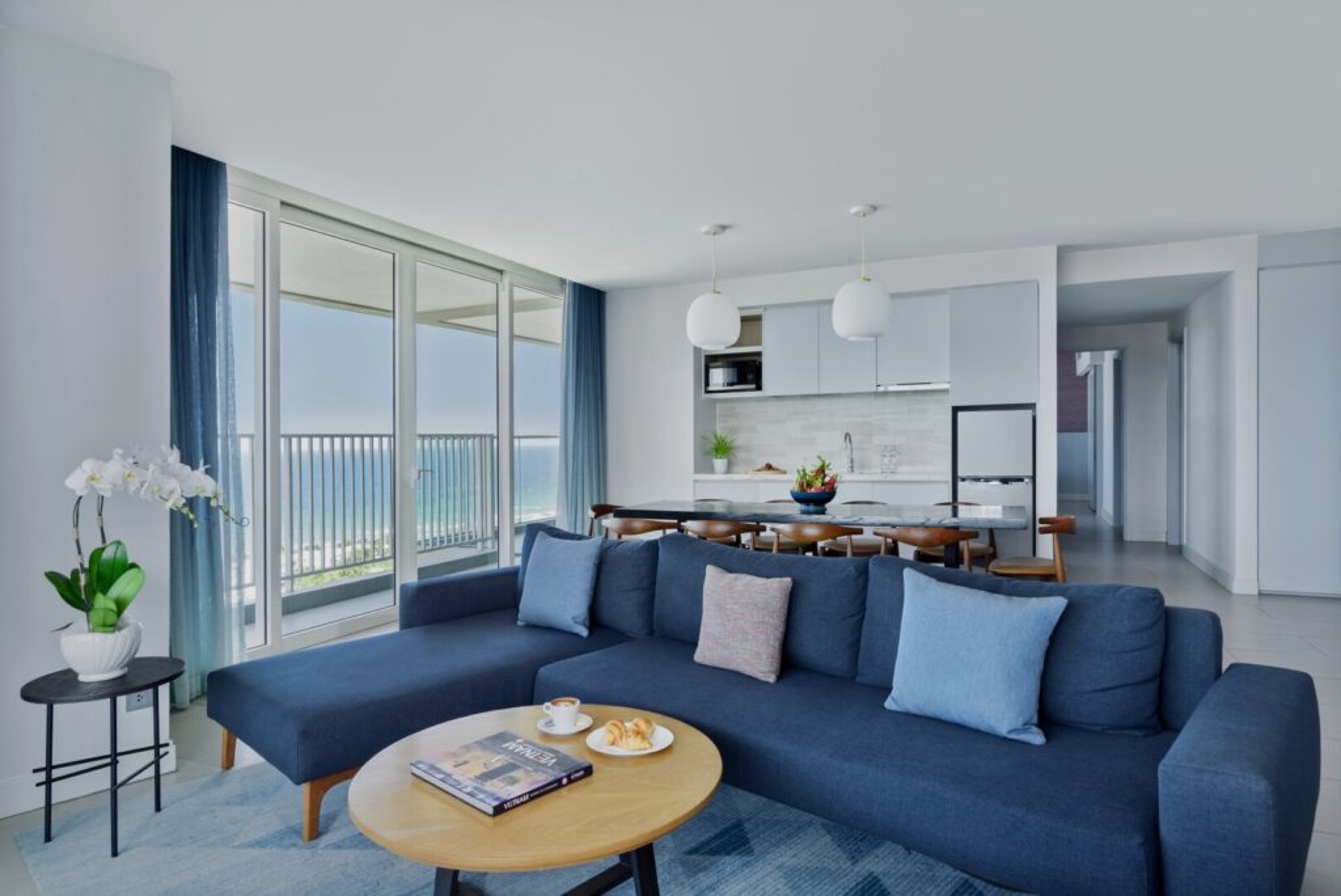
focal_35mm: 20
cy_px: 448
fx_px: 745
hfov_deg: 83.9
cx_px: 670
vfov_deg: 62.0
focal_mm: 20
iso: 64
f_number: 11
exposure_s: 1/8
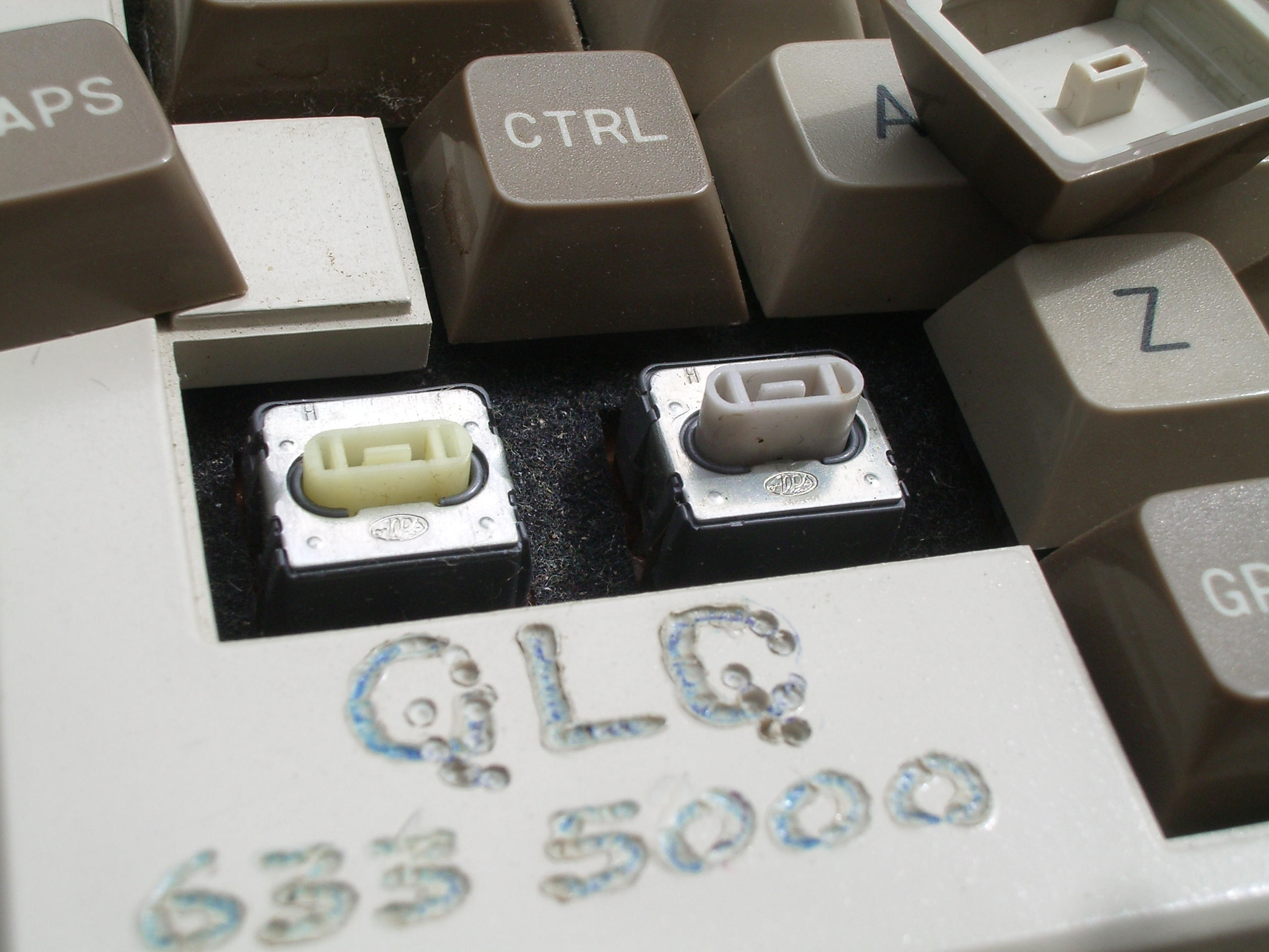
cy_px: 476
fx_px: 2273
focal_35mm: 62
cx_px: 634
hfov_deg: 31.2
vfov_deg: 23.7
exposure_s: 1/250
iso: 80
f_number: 5.6
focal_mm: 10.2
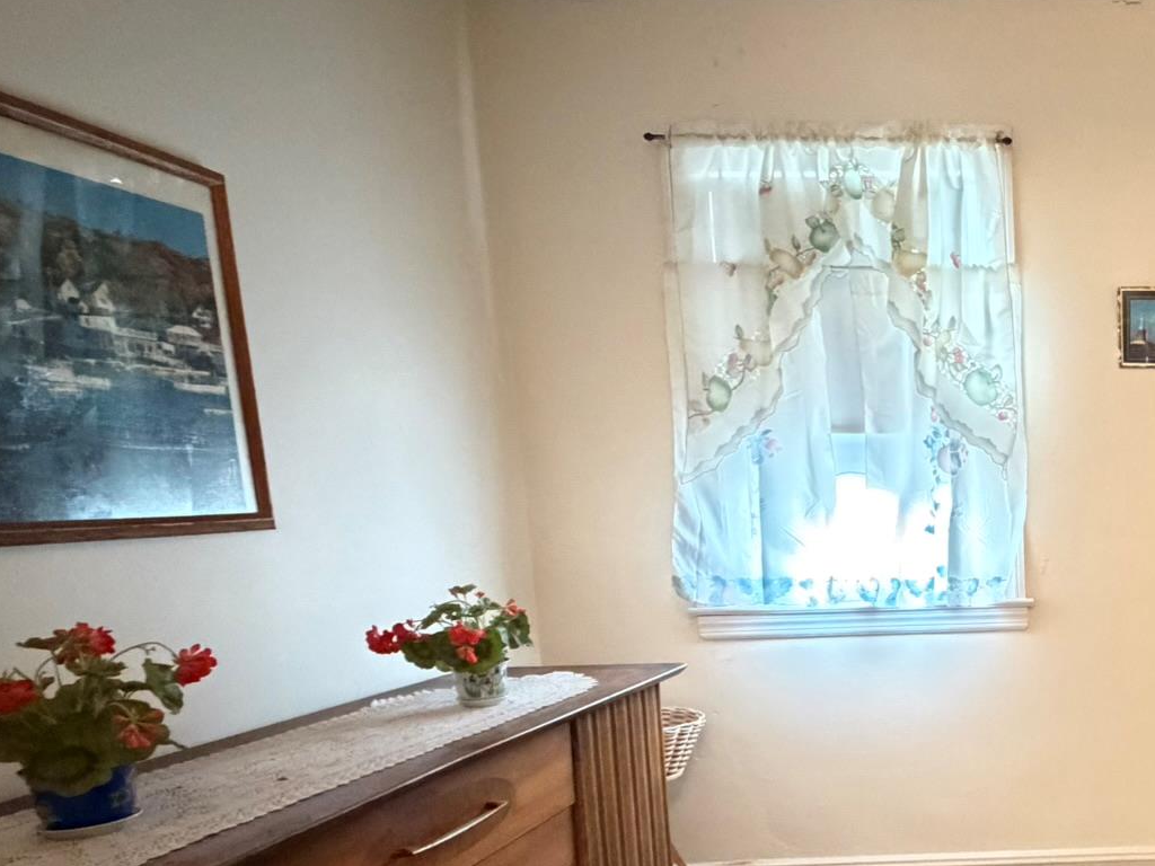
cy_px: 616
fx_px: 934
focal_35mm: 28
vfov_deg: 48.4
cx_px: 1112
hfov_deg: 52.6
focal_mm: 2.22
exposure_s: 1/30
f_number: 2.2
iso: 1600
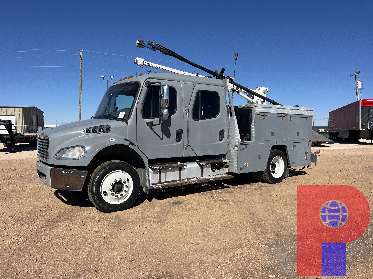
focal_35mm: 26
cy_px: 140
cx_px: 186
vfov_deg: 53.1
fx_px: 280
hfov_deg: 67.3
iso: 50
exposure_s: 1/6173
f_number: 1.6
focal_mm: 5.1
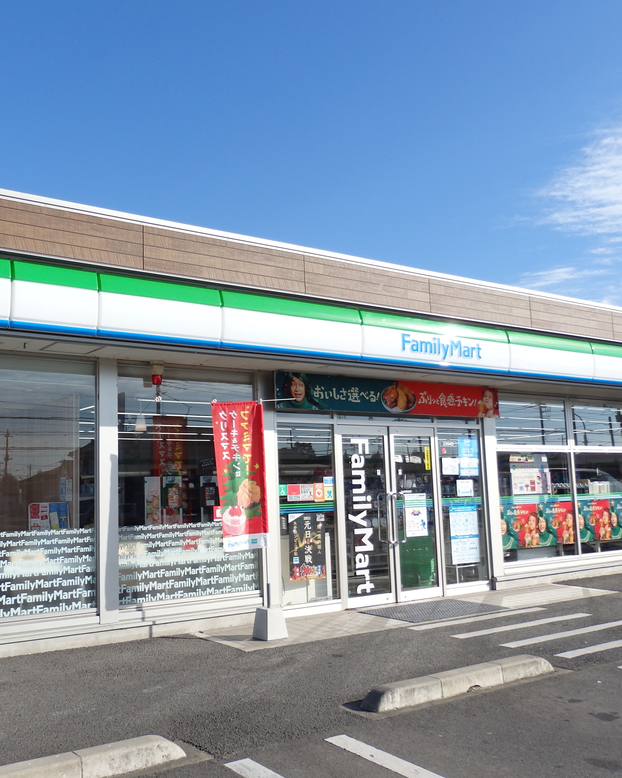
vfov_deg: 54.2
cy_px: 393
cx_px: 244
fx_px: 759
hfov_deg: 44.3
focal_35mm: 33
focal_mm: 4.5
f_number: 8.7
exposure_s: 1/160
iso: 100
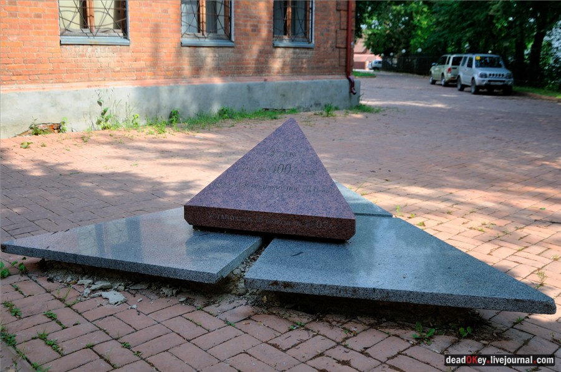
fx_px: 560
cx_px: 280
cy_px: 186
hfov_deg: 53.2
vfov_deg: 36.8
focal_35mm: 36
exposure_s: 1/320
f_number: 5
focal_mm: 24
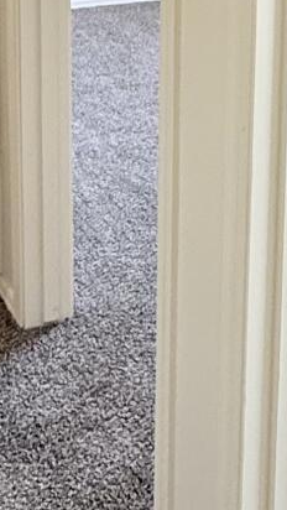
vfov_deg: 26.4
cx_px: 57
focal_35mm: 74
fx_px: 1000
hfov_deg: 16.2
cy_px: -45
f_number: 2.2
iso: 250
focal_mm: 2.22
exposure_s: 1/60
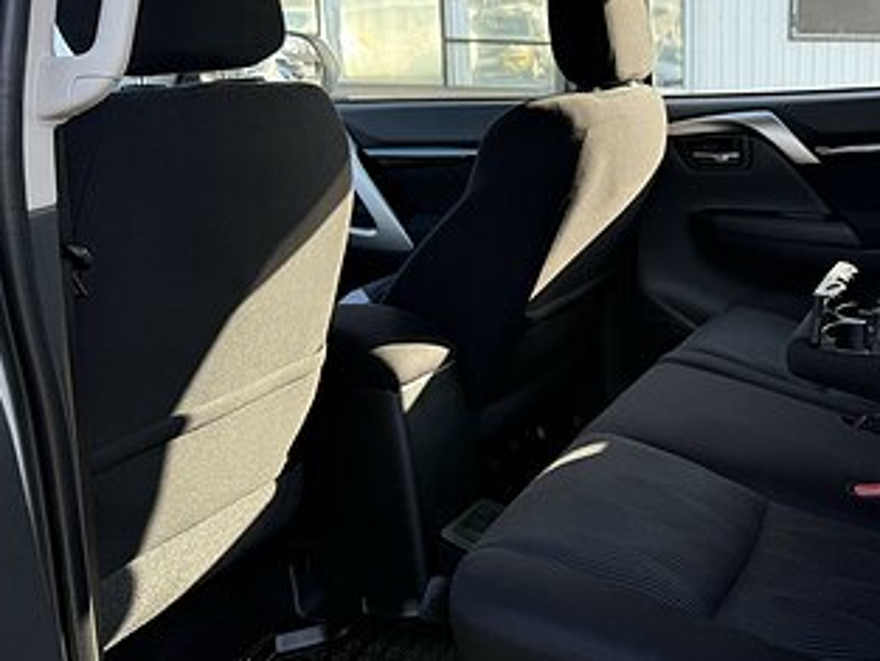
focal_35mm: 42
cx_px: 734
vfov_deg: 34.4
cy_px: 342
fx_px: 1068
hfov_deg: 42.3
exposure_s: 1/481
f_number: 1.78
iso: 80
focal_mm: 6.76
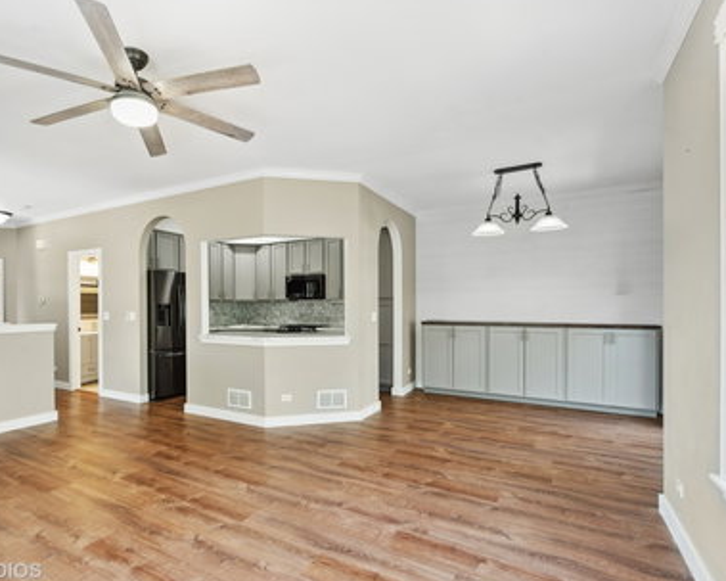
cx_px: 297
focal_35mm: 19
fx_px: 408
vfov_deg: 70.8
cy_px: 295
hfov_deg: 82.5
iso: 200
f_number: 8
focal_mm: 16
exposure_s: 1/6
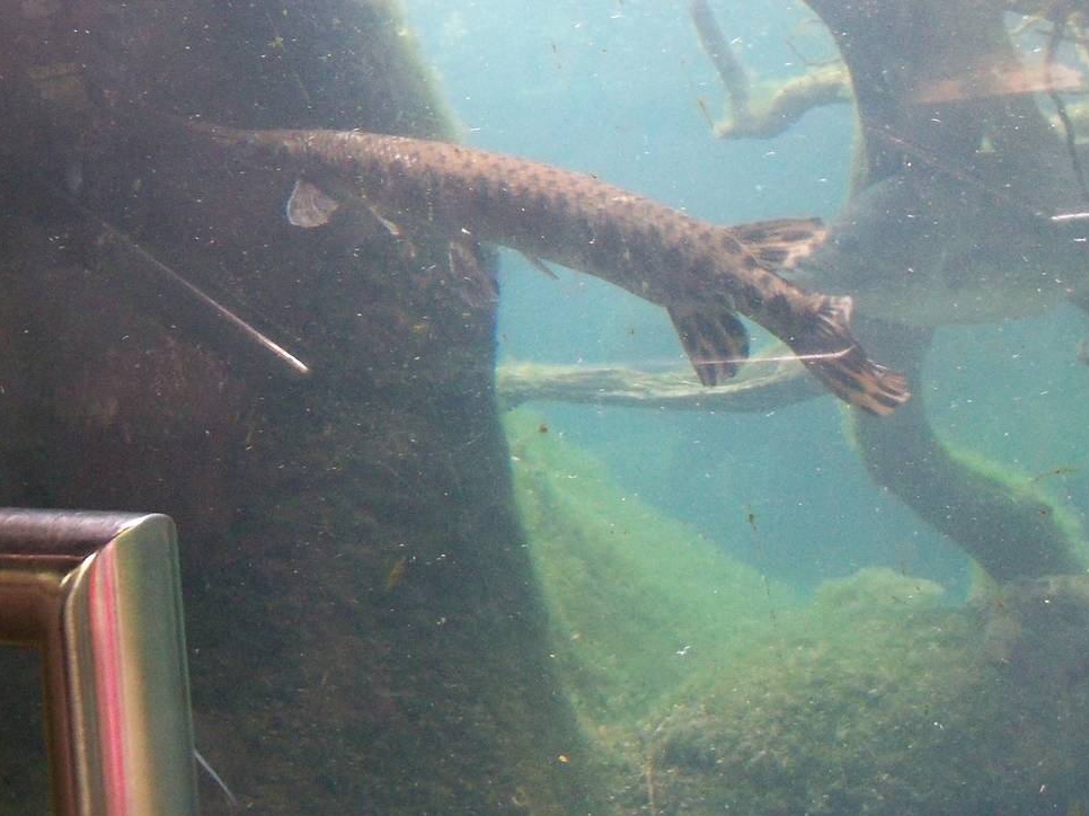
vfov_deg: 24.9
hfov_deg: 33.2
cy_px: 189
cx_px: 516
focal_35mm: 58
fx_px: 1824
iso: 400
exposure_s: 1/30
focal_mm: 6.2
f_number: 3.5
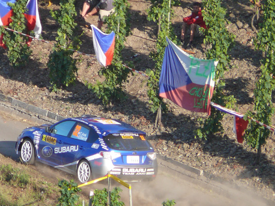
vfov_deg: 1.6
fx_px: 7225
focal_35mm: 909
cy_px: 140
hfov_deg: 2.2
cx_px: 81
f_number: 3.7
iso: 100
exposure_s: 1/500
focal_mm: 88.8
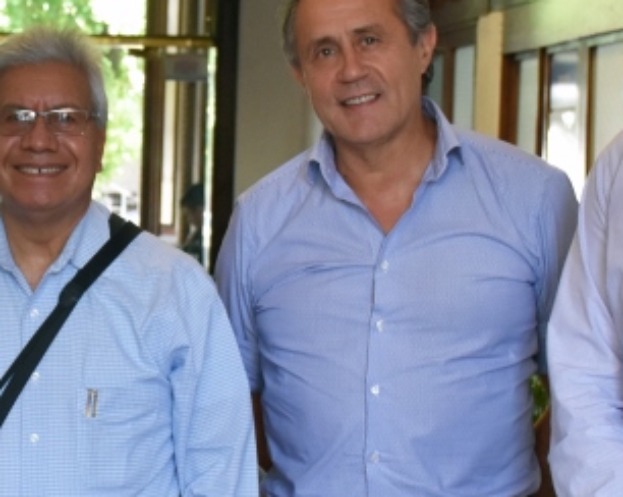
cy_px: 302
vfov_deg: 10.2
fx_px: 2781
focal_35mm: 151
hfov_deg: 12.6
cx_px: 0
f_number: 5.6
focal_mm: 32
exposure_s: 1/125
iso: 800
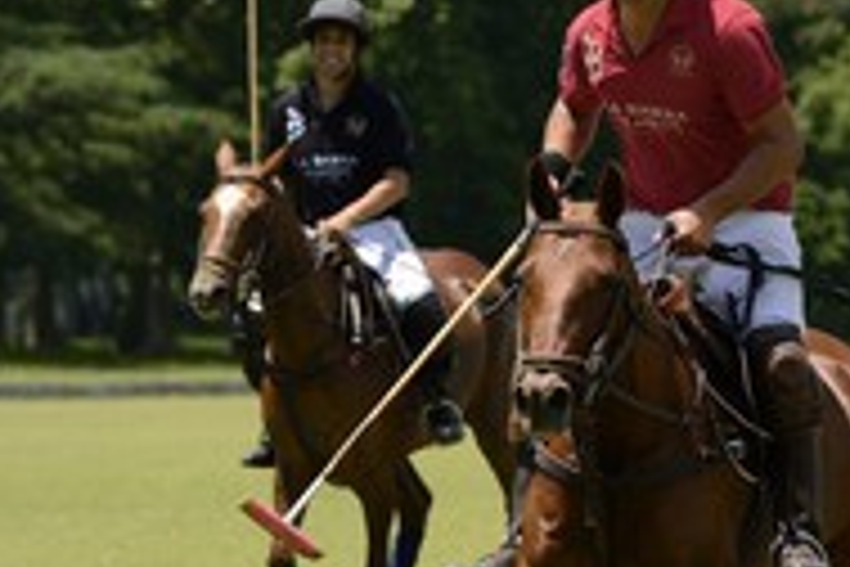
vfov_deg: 3.1
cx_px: 252
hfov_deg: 4.6
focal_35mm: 445
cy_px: 382
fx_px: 10506
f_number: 7.1
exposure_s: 1/1250
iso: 400
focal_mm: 200
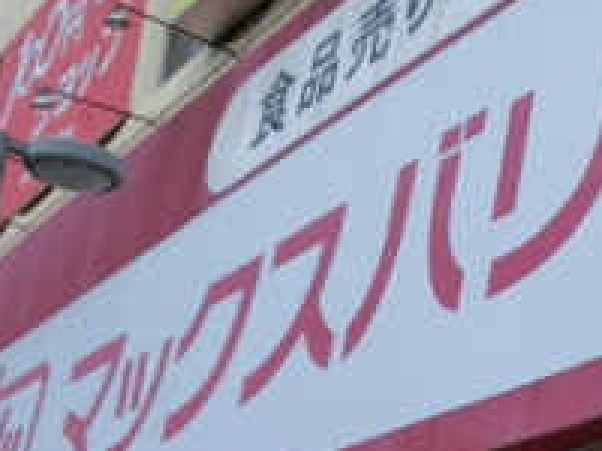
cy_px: 400
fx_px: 1670
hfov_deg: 19.8
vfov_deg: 15.2
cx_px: 617
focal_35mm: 96
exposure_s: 1/160
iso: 80
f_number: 3.5
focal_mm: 5.36
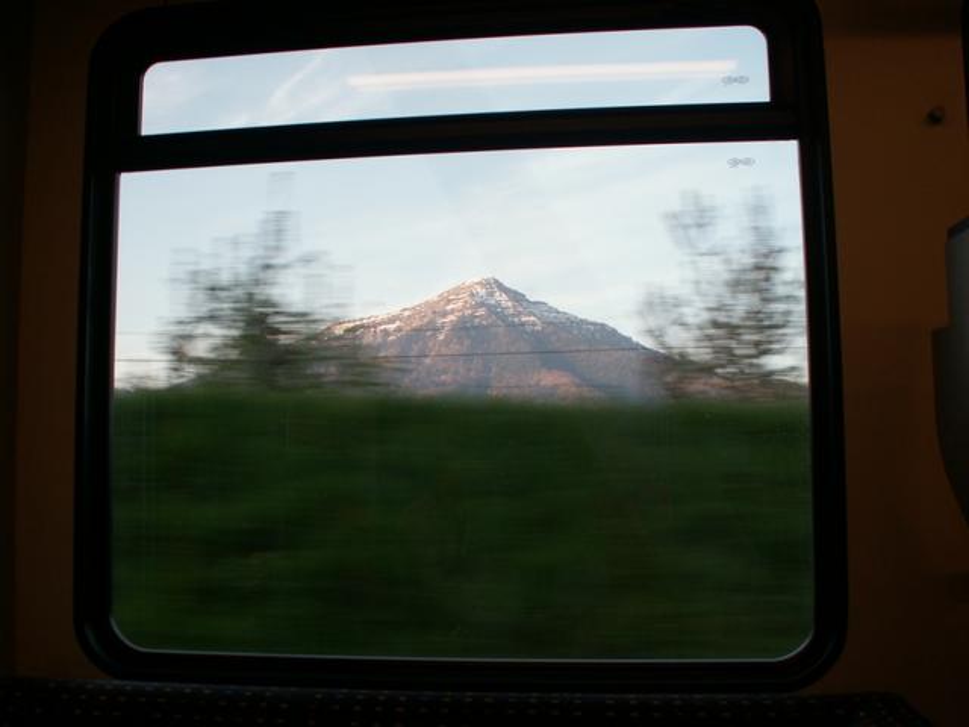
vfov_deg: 40.7
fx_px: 980
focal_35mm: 35
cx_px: 484
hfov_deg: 52.6
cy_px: 364
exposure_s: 1/50
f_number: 3.5
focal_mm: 5.86
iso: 50
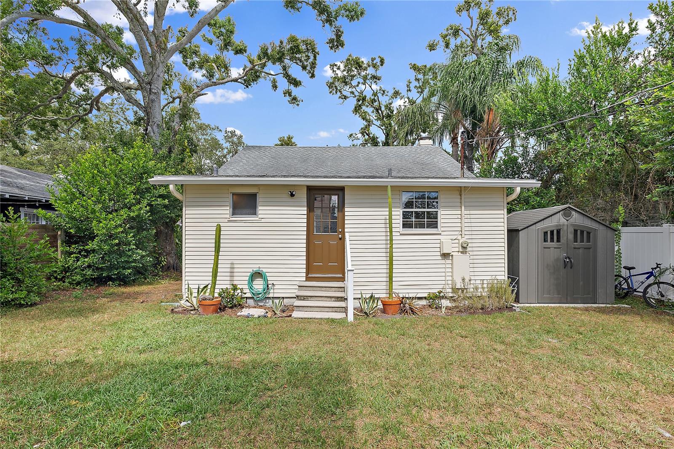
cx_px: 337
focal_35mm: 16
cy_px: 224
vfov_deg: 72.0
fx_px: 309
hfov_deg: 95.0
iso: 80
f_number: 8
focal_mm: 16.5
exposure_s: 1/100
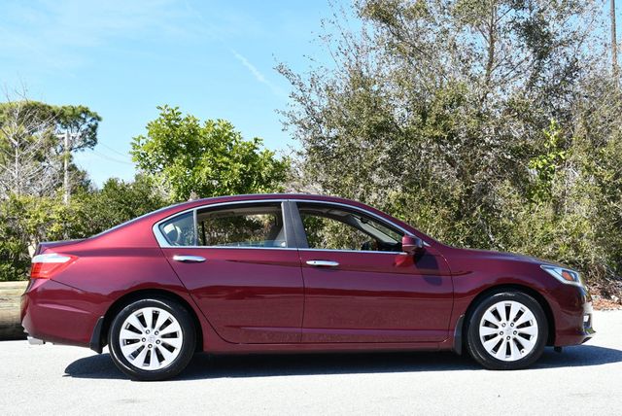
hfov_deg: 41.1
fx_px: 830
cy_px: 208
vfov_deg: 28.1
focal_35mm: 48
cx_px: 311
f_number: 8
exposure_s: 1/250
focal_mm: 24
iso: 200
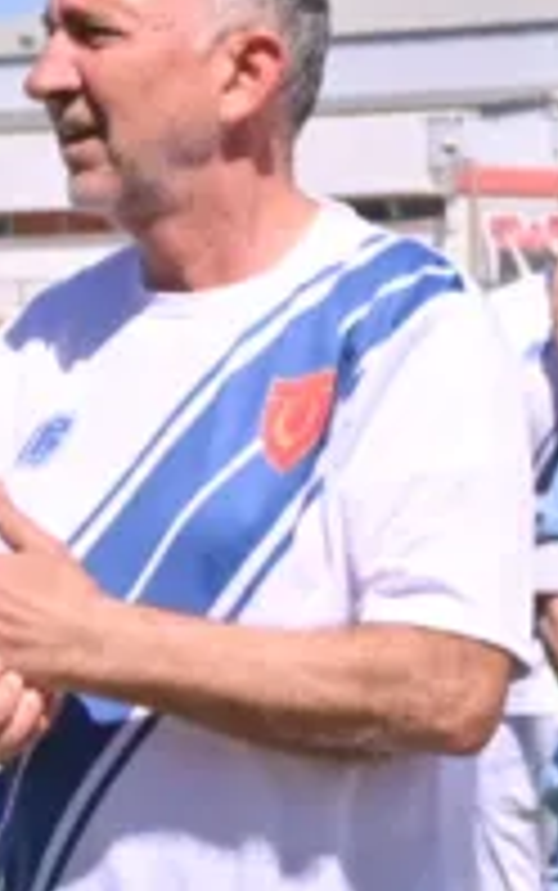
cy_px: 236
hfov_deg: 5.7
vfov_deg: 9.9
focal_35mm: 211
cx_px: 1850
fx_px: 5127
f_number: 10
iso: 400
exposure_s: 1/800
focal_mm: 40
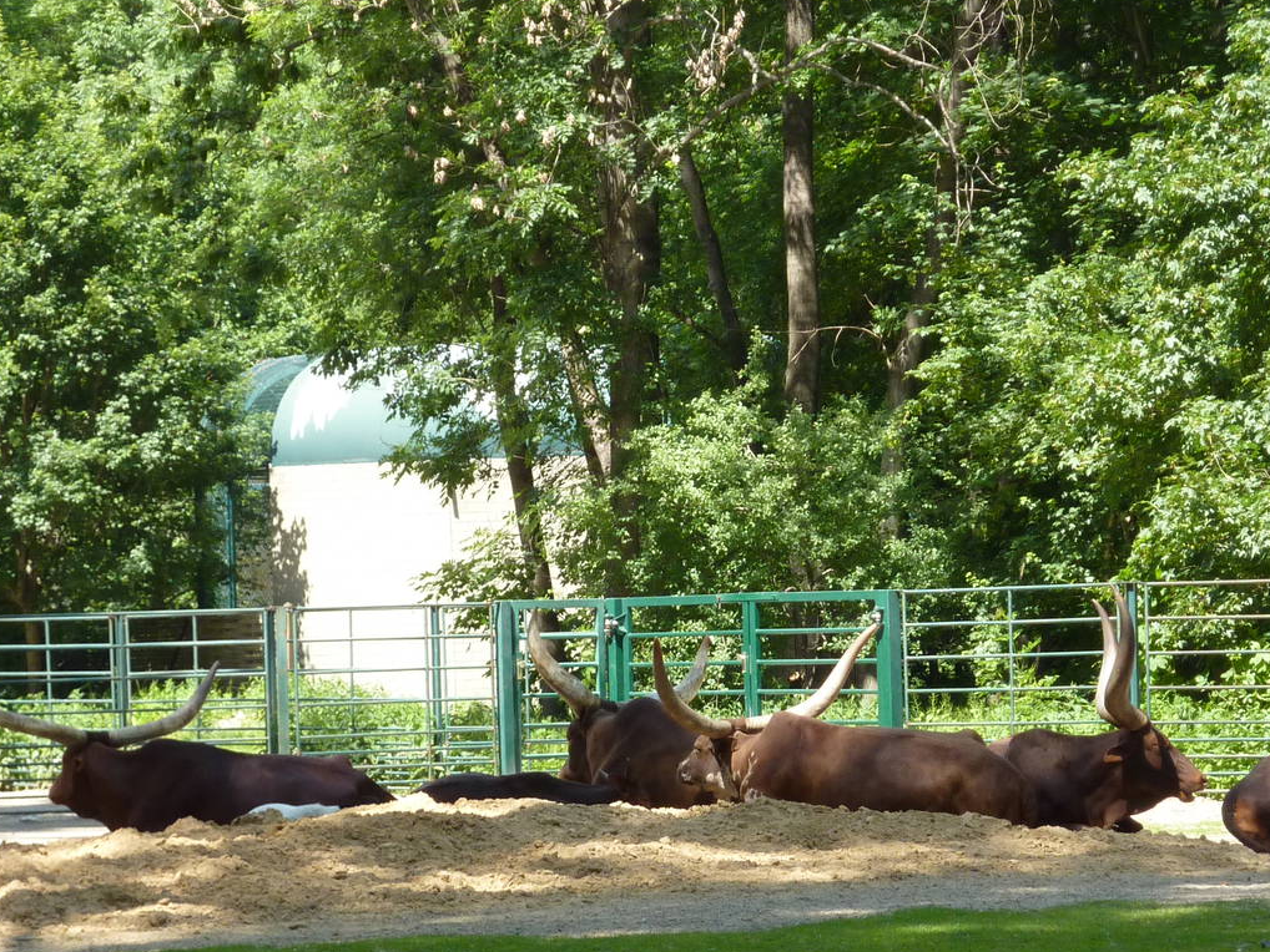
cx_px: 701
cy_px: 639
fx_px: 6862
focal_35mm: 187
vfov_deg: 7.9
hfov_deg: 10.6
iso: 160
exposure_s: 1/250
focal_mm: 19.5
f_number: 4.4
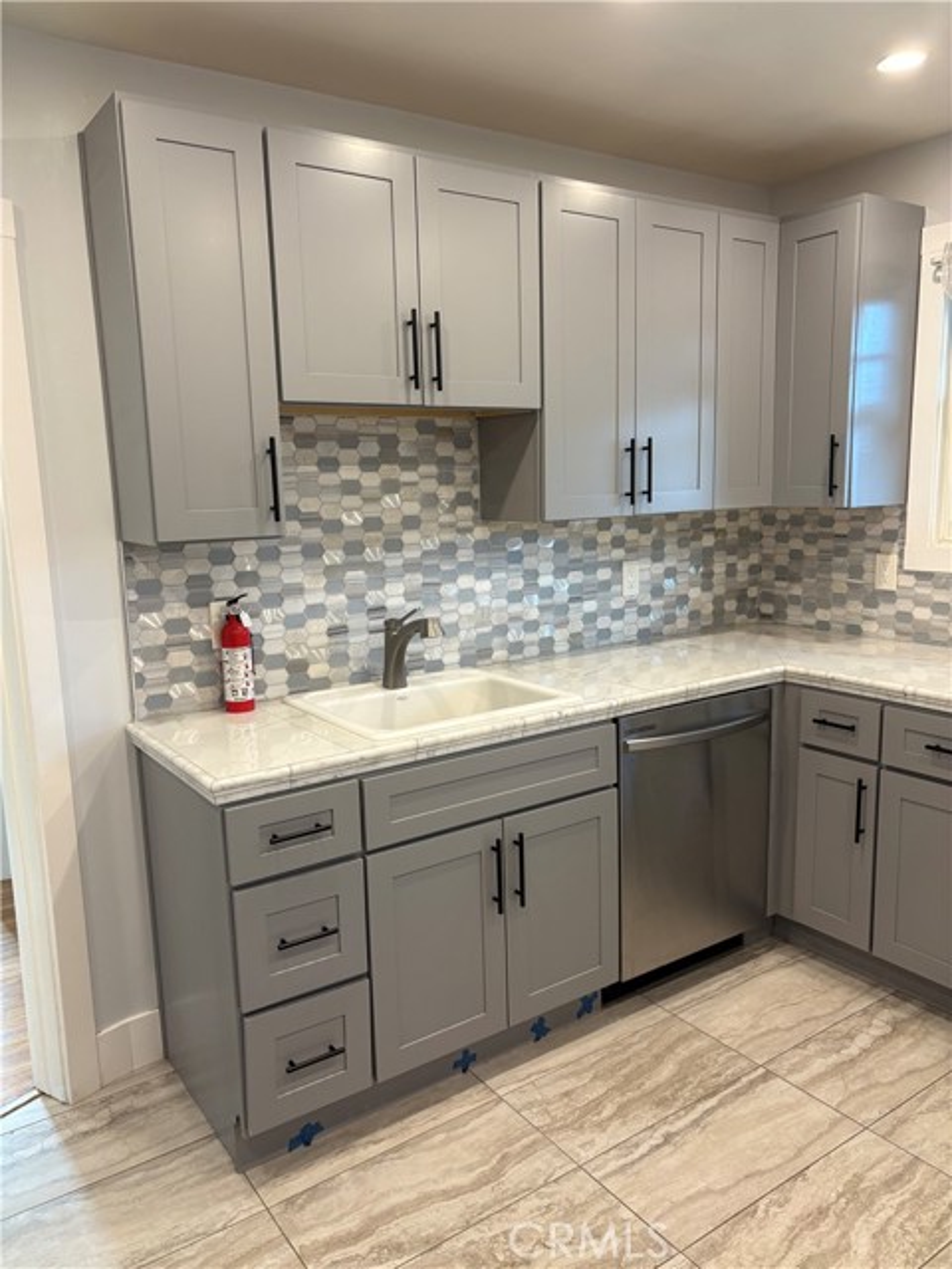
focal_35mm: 26
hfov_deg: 53.1
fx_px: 953
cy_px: 634
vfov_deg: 67.3
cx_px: 476
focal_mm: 5.96
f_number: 1.6
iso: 100
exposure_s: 1/60
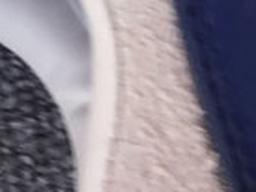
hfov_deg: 9.6
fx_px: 1510
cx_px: -32
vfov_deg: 6.5
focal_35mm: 204
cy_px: -417
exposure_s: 1/100
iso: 32
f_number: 2.4
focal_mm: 3.3
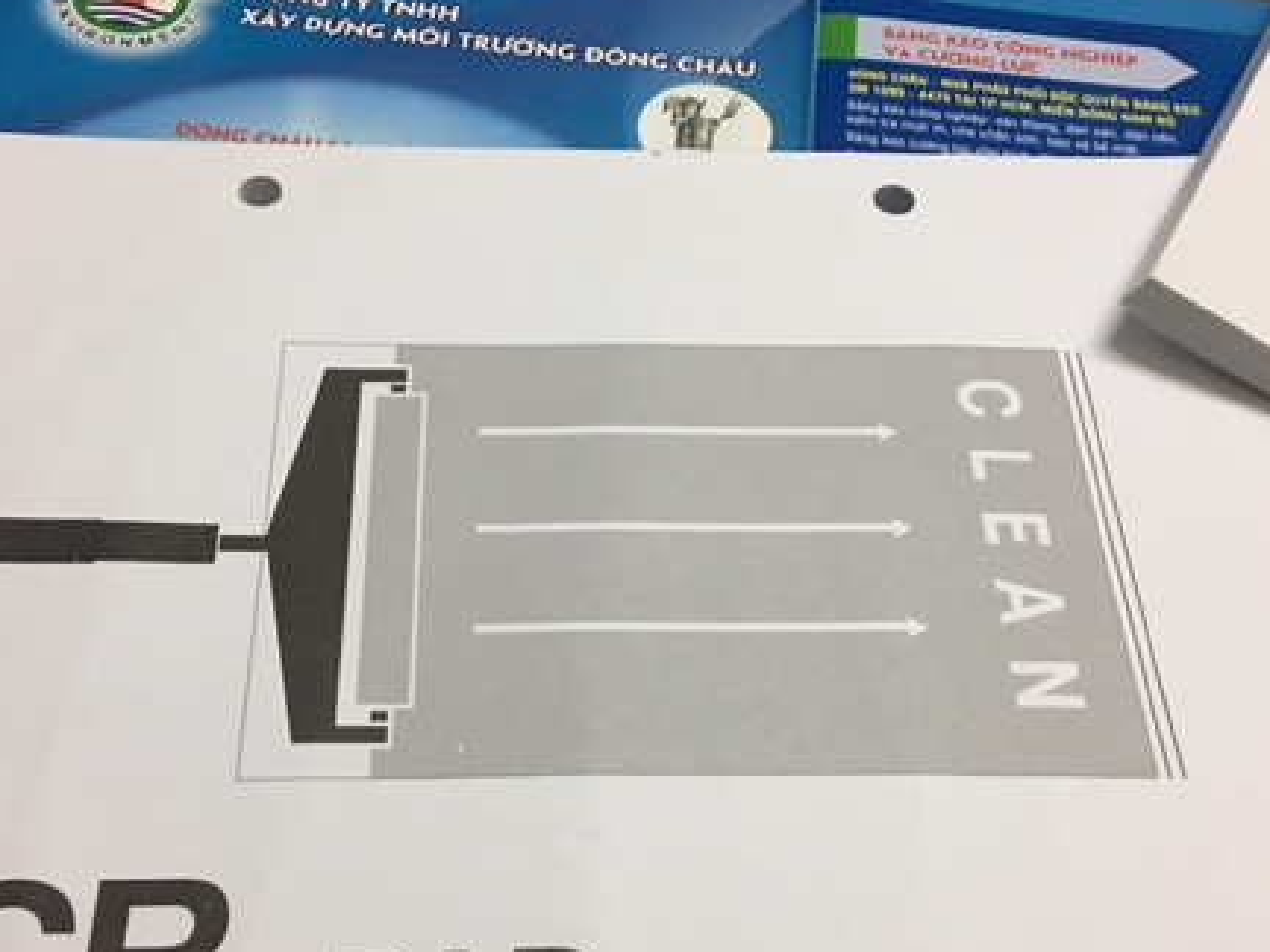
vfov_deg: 33.5
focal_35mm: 43
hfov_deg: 43.8
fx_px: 1578
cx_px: 600
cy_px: 564
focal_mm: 4.15
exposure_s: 1/17
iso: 80
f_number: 2.2
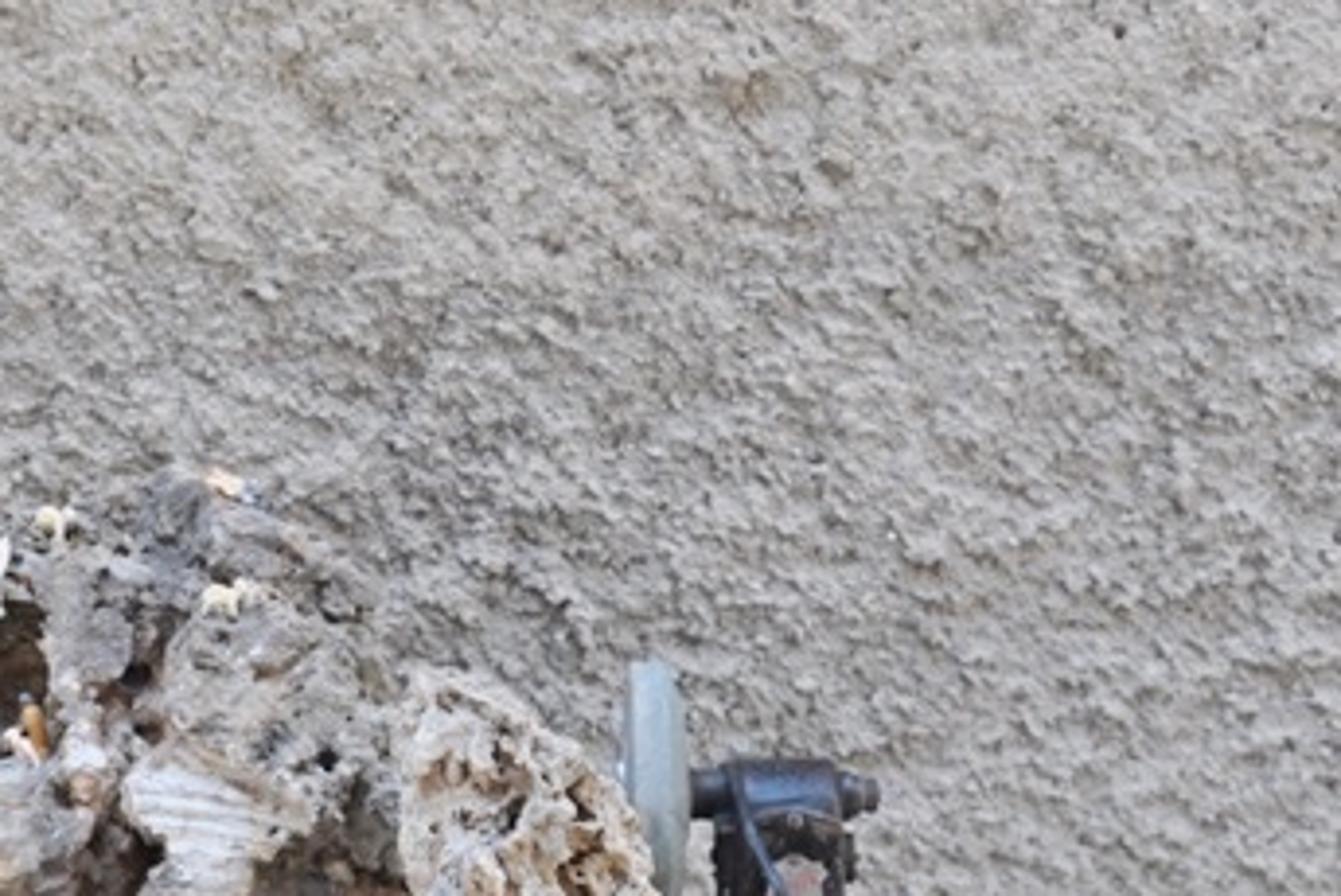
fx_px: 2461
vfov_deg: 20.6
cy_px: 405
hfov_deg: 30.1
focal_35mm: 66
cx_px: 364
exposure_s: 1/160
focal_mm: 18
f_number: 6.3
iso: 200
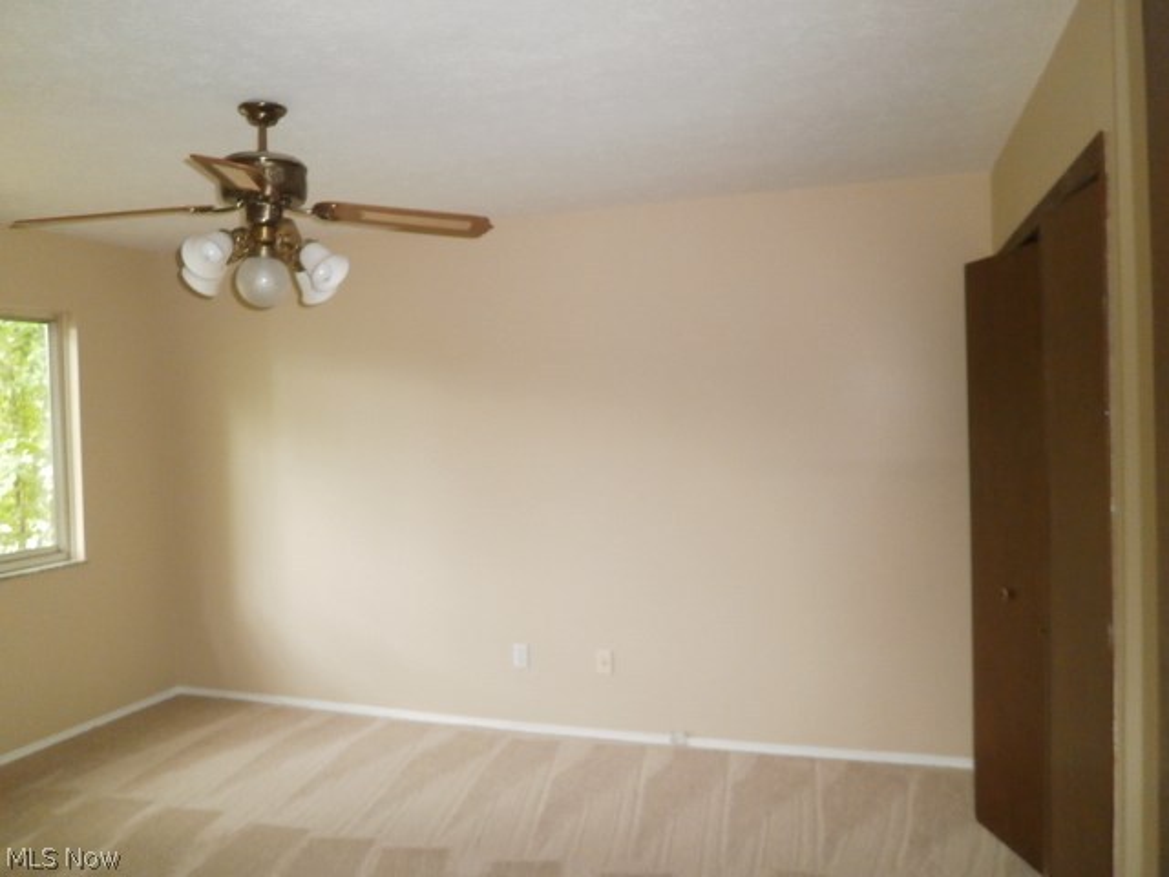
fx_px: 878
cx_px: 584
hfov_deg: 67.3
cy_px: 438
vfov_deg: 53.1
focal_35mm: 26
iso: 400
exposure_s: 1/30
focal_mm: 4.7
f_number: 2.8
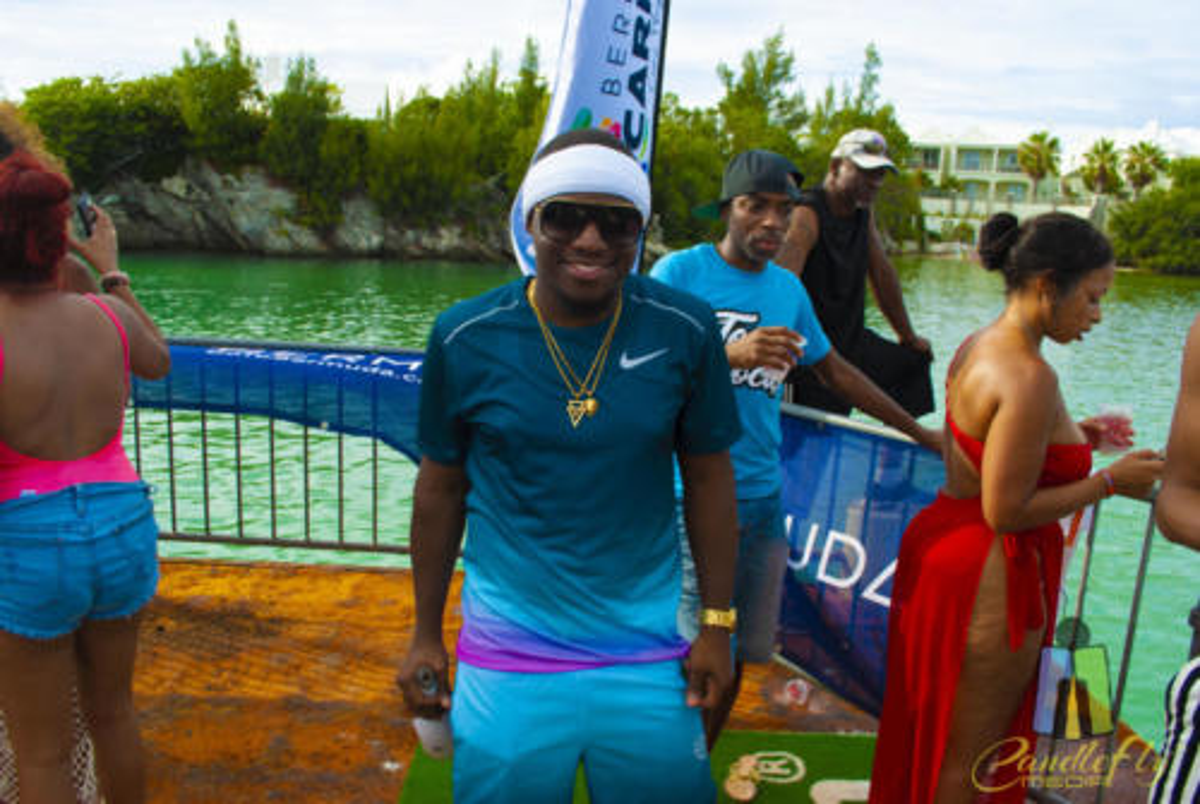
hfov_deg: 61.9
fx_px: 1001
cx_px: 600
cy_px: 402
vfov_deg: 43.7
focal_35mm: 30
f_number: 7.1
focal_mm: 20
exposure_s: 1/200
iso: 100
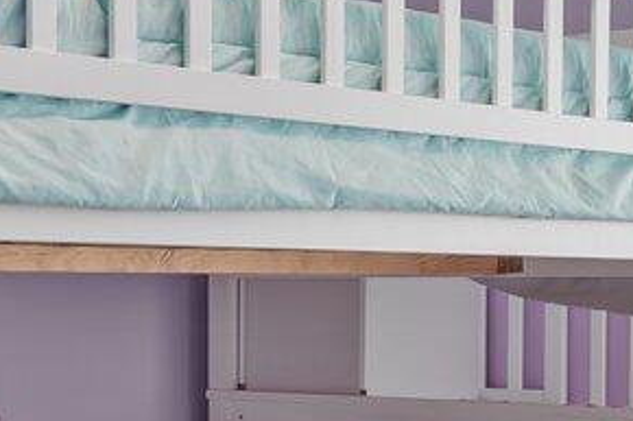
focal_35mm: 113
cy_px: 202
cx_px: 382
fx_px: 1986
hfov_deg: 18.1
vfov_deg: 12.1
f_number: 4
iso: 320
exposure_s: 1/25
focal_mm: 16
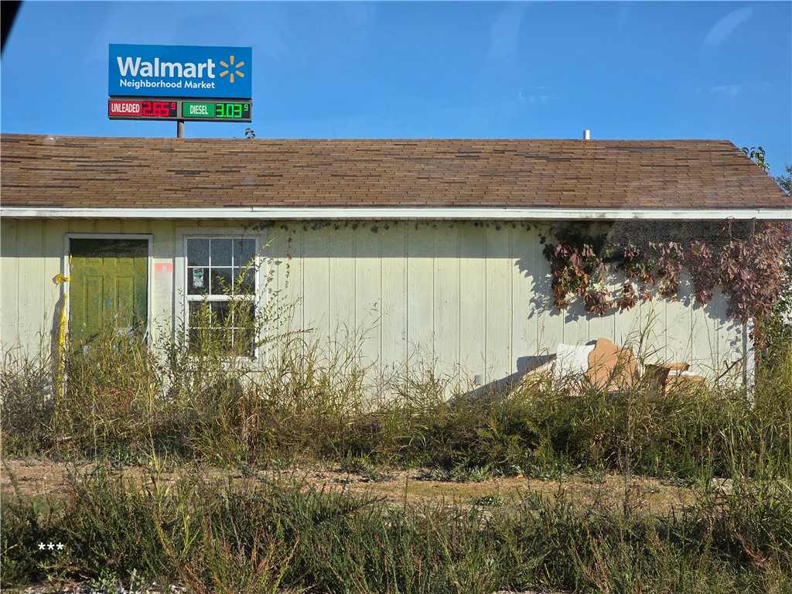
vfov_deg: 21.3
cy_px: 297
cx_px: 396
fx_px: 1579
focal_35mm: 69
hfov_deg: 28.2
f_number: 2.4
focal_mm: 7.9
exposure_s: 1/1636
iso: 50
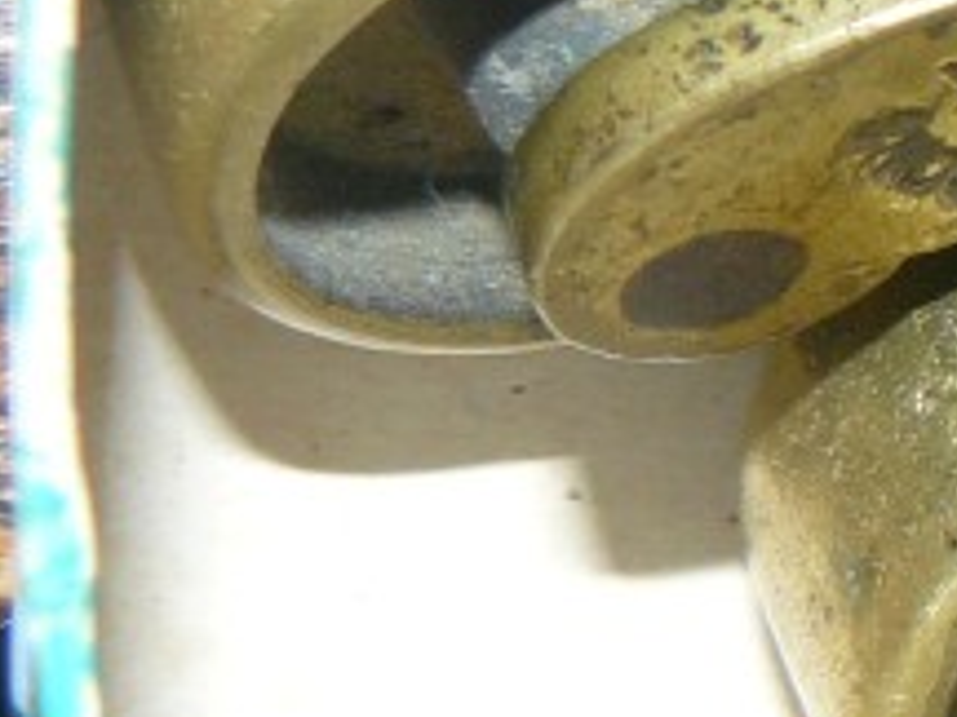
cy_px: 288
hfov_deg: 10.4
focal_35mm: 171
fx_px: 4727
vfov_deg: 8.7
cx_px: 2051
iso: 100
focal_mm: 6
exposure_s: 1/30
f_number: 4
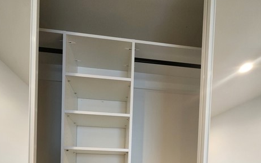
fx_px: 135
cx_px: 127
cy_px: 169
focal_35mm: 19
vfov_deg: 48.9
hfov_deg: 88.0
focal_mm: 2.2
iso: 320
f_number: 2.2
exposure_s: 1/60
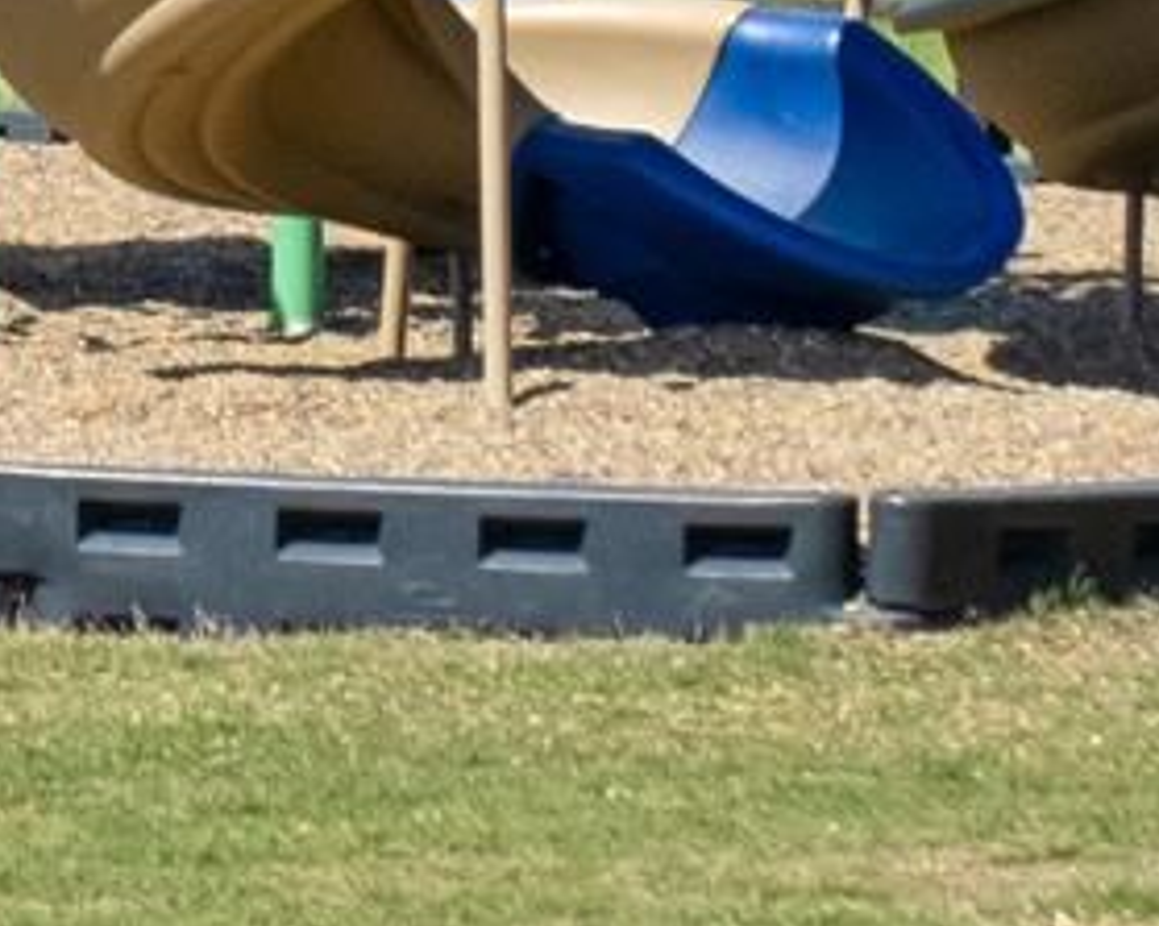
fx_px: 14402
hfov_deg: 4.6
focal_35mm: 420
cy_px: -612
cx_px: -345
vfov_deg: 3.7
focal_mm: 33.2
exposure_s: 1/2000
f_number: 4
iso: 400
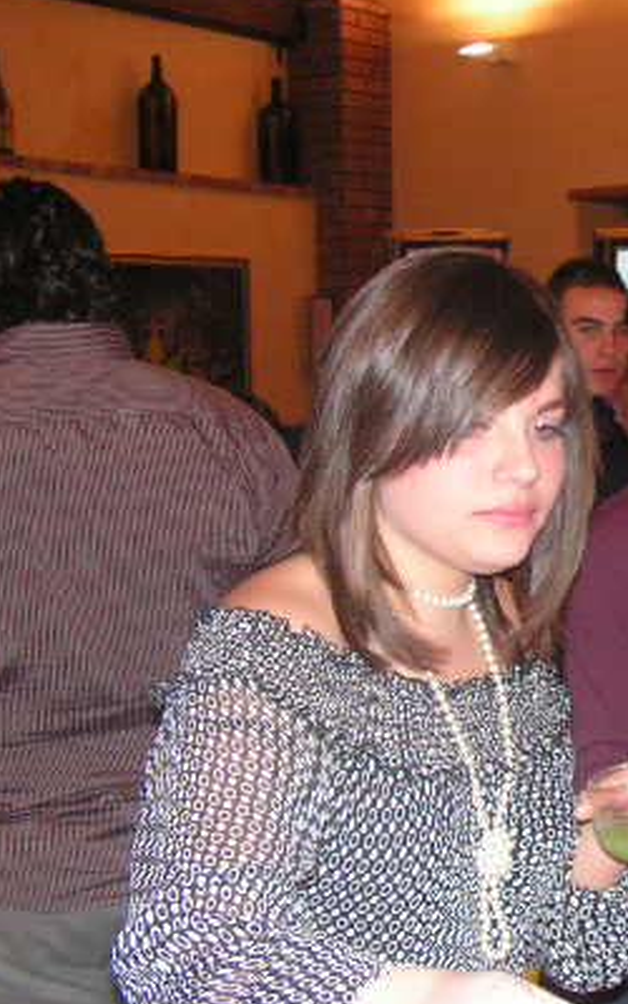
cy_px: 530
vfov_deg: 33.5
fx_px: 1670
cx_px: 754
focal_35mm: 61
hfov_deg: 20.0
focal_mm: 6
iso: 200
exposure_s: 1/40
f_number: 3.2
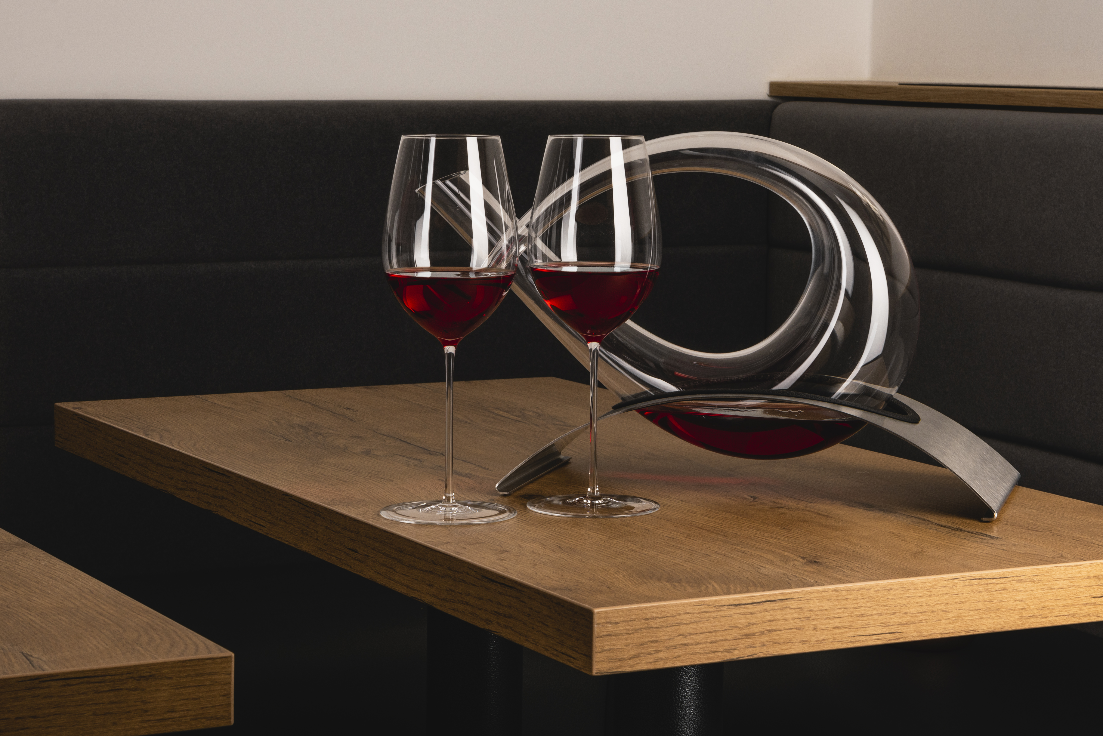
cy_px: 368
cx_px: 552
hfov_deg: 23.4
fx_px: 2666
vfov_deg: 15.7
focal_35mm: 87
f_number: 18
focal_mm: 58
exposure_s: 1/60
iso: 100
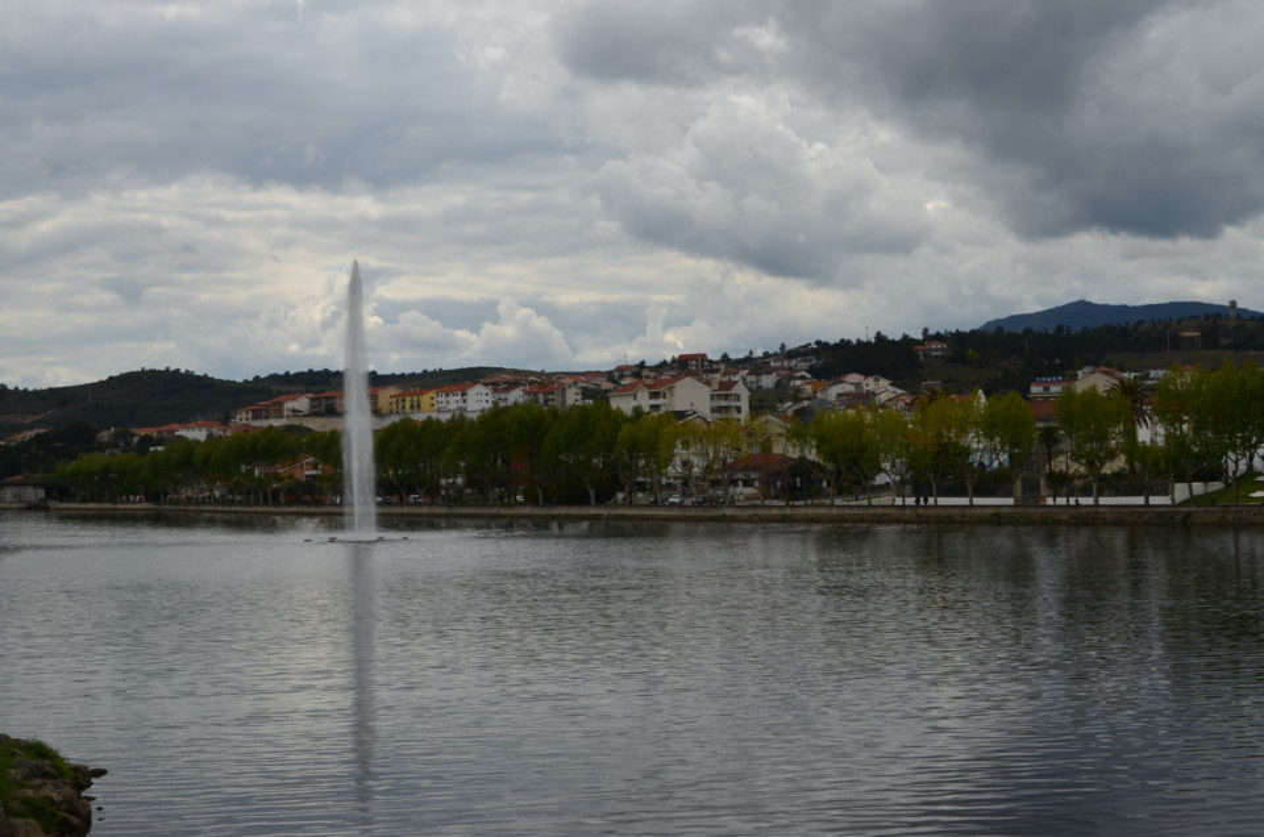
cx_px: 632
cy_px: 418
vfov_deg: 23.7
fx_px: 1997
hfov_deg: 35.1
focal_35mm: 57
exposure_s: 1/200
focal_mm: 38
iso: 100
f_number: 13
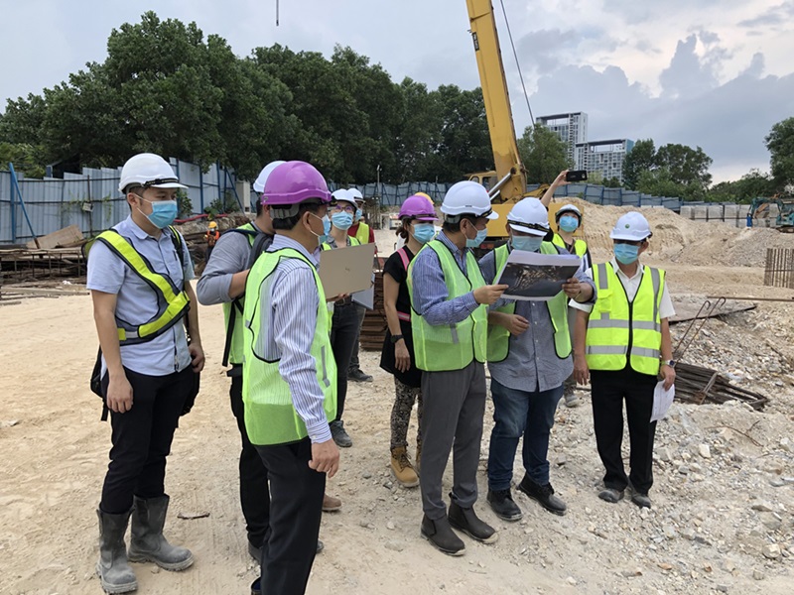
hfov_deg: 63.4
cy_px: 298
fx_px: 642
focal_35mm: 28
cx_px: 397
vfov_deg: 49.7
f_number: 1.8
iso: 20
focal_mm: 4
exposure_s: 1/615
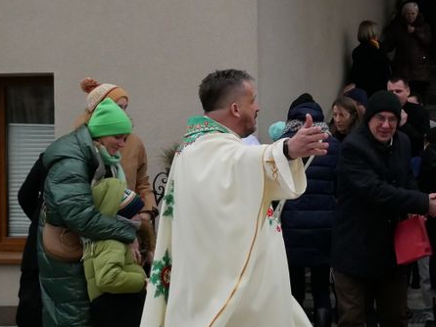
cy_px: 111
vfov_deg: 21.2
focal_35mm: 69
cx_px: 461
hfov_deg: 26.3
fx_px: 869
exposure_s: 1/400
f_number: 5.6
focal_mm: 15
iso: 2500
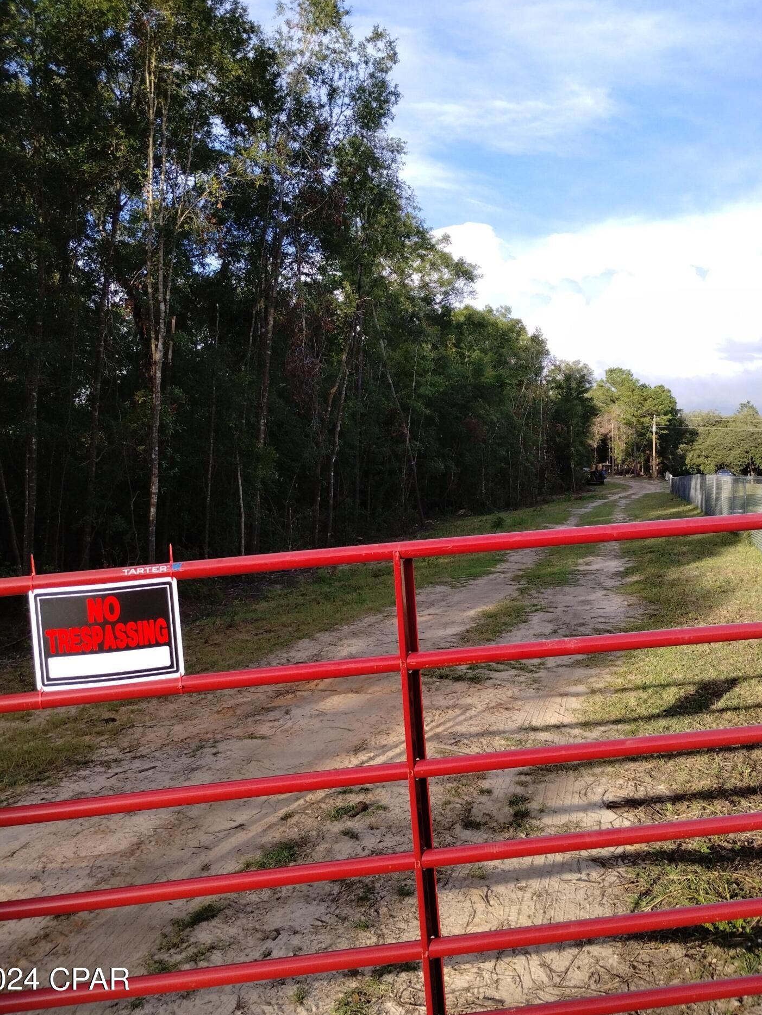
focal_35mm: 30
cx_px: 356
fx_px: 880
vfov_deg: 59.9
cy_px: 486
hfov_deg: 46.8
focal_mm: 4.27
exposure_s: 1/260
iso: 100
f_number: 1.8
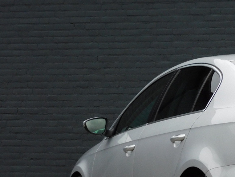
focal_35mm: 173
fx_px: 1175
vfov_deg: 8.6
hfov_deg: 11.2
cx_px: 290
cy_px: 108
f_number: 4.5
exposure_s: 1/400
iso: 125
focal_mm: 12.5
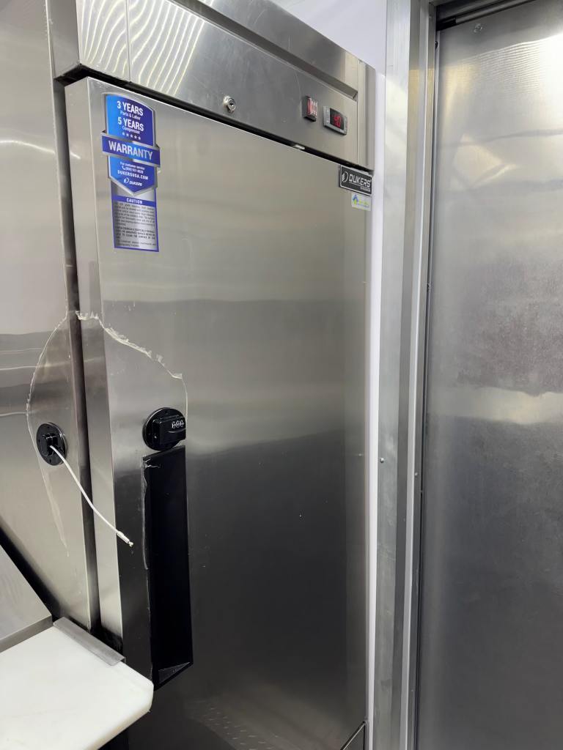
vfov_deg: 71.6
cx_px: 282
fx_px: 520
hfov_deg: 56.8
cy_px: 375
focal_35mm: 24
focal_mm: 6.76
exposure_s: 1/120
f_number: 1.78
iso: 200
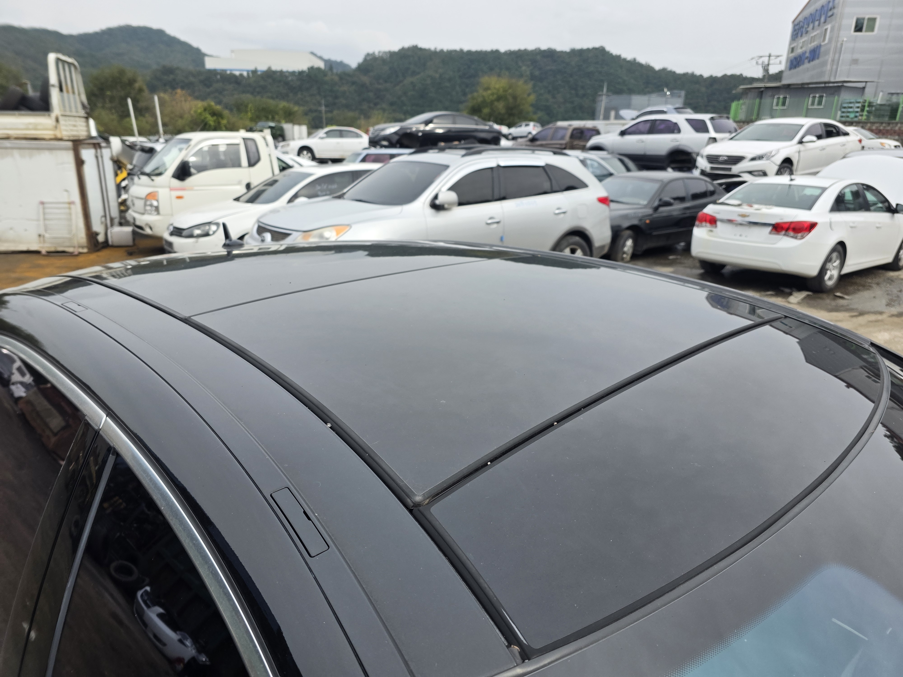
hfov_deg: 73.9
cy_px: 338
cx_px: 452
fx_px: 600
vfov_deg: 58.9
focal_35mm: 23
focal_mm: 6.3
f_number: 1.7
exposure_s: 1/2921
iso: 80
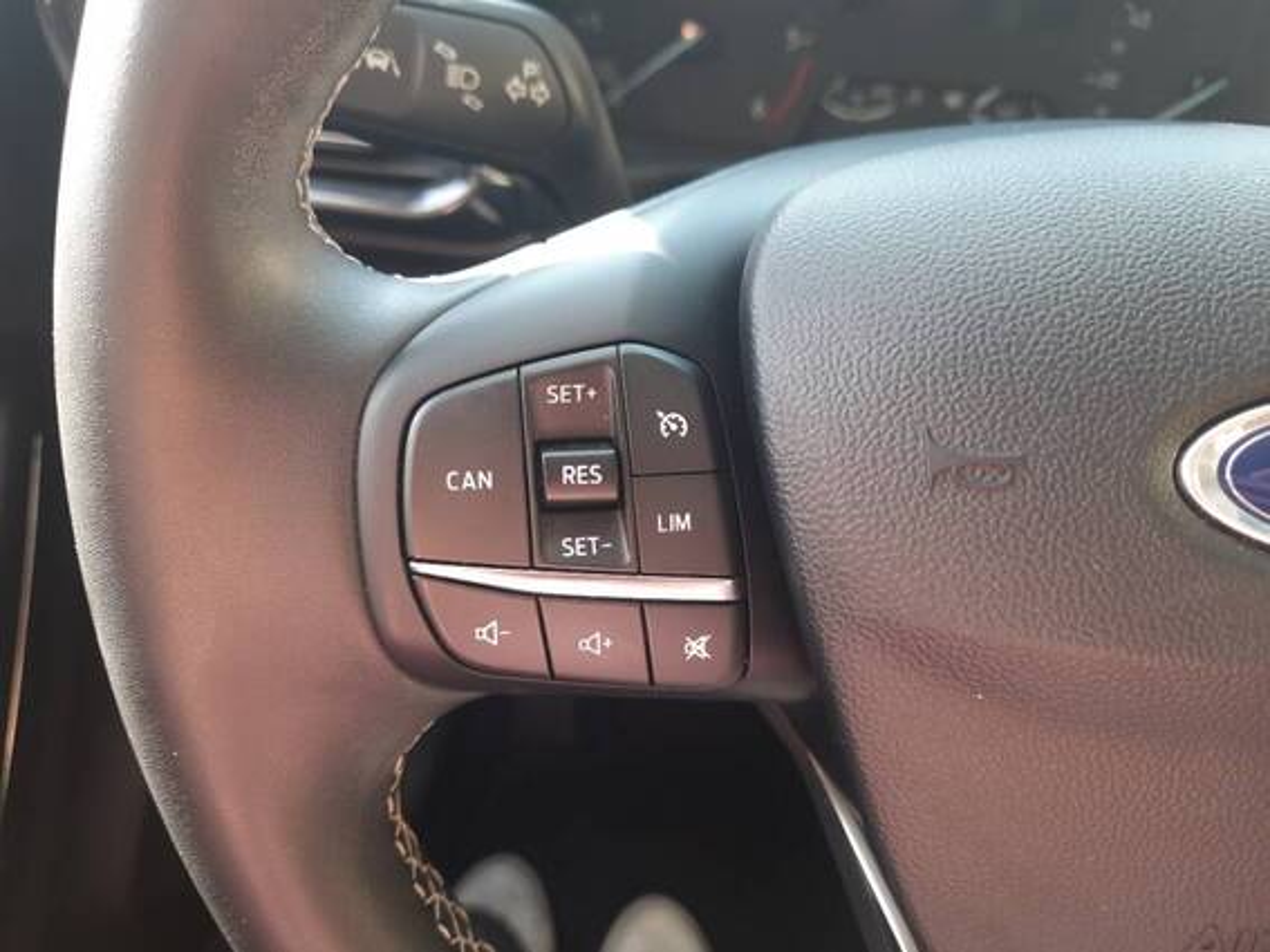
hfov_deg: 71.6
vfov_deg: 56.8
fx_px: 880
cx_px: 635
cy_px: 476
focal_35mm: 24
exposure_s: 1/50
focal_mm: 5.23
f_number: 1.8
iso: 64
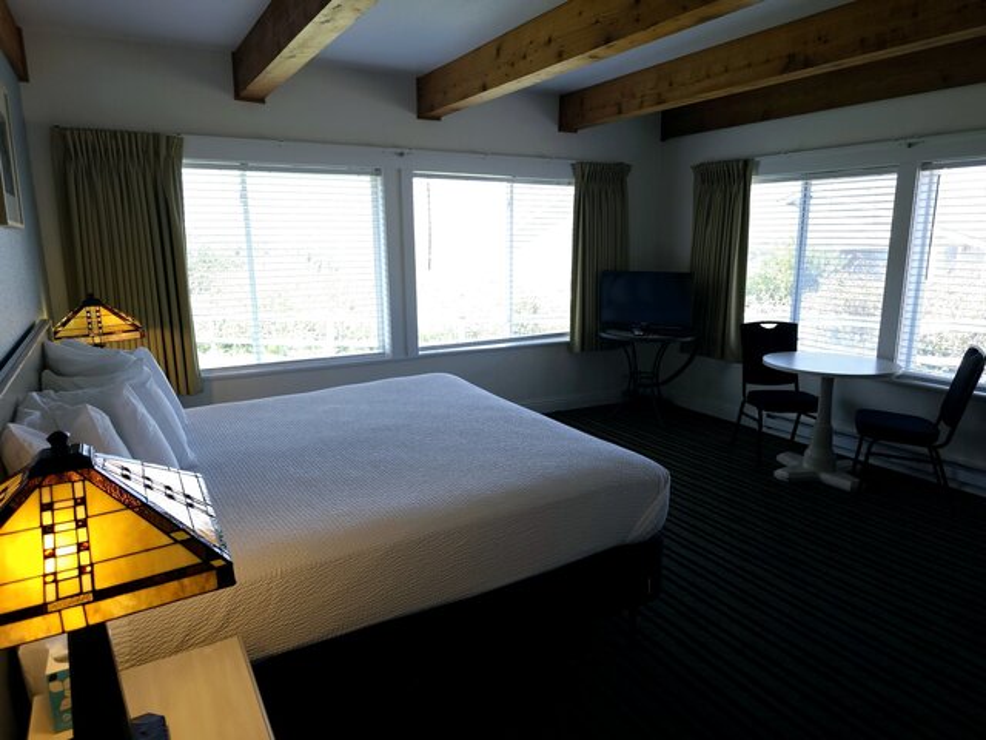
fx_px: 655
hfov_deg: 73.9
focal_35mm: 23
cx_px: 493
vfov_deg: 58.9
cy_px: 370
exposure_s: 1/60.2
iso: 32
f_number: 1.7
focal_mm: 6.3
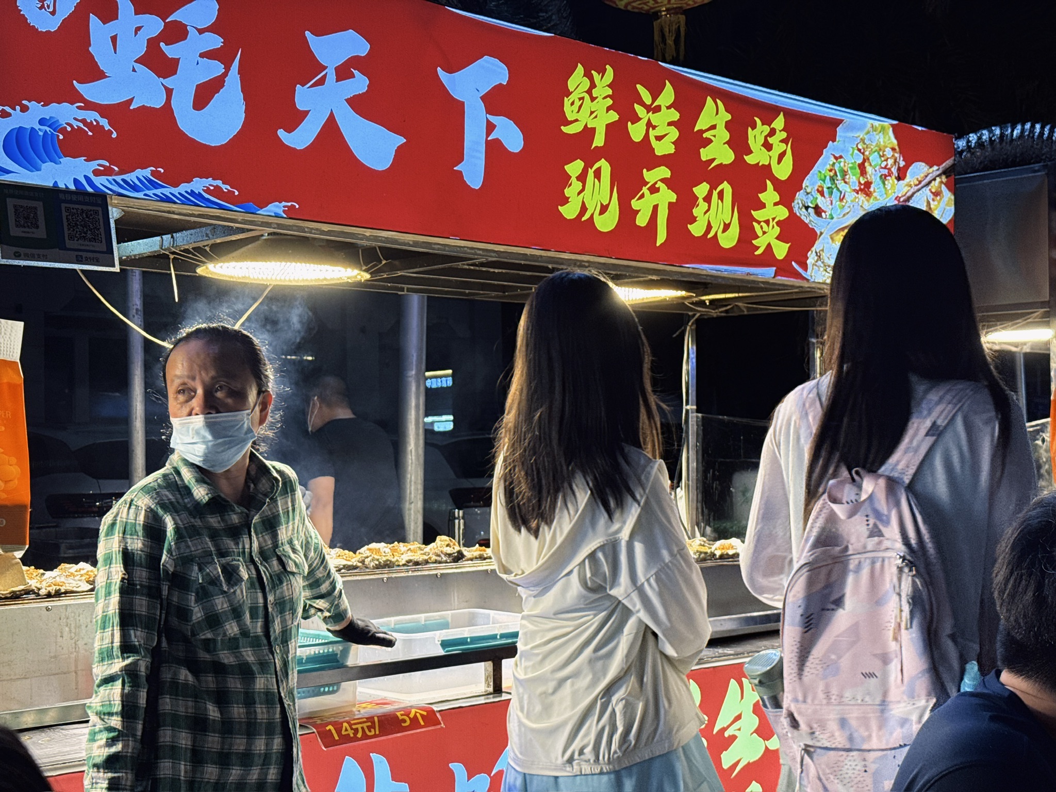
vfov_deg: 30.3
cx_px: 528
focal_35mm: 48
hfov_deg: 39.7
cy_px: 396
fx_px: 1464
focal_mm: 6.76
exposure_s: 1/100
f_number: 1.78
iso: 125
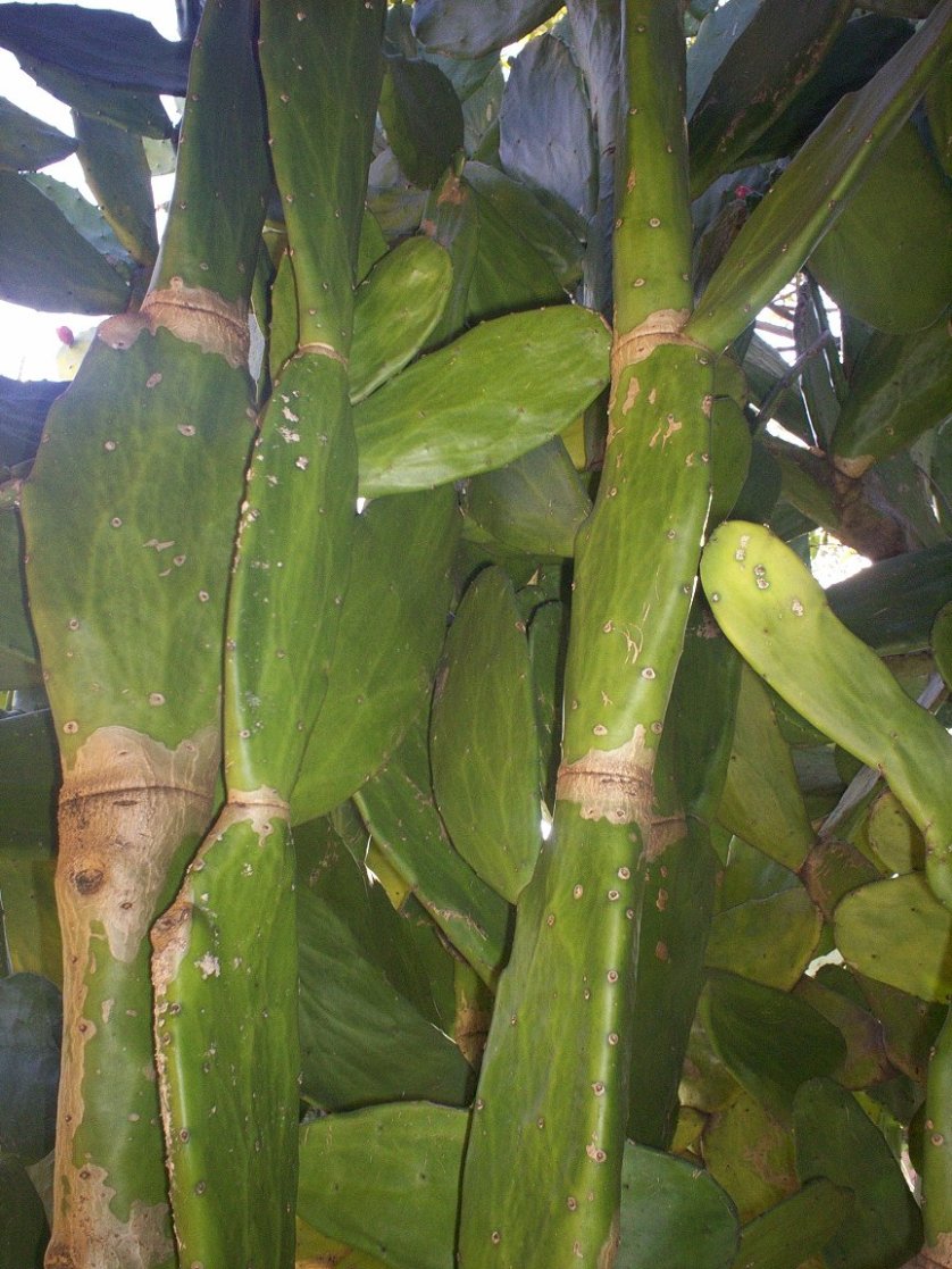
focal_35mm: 36
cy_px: 634
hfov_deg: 39.7
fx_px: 1320
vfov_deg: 51.3
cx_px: 476
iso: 140
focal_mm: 6
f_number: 4.5
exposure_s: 1/60
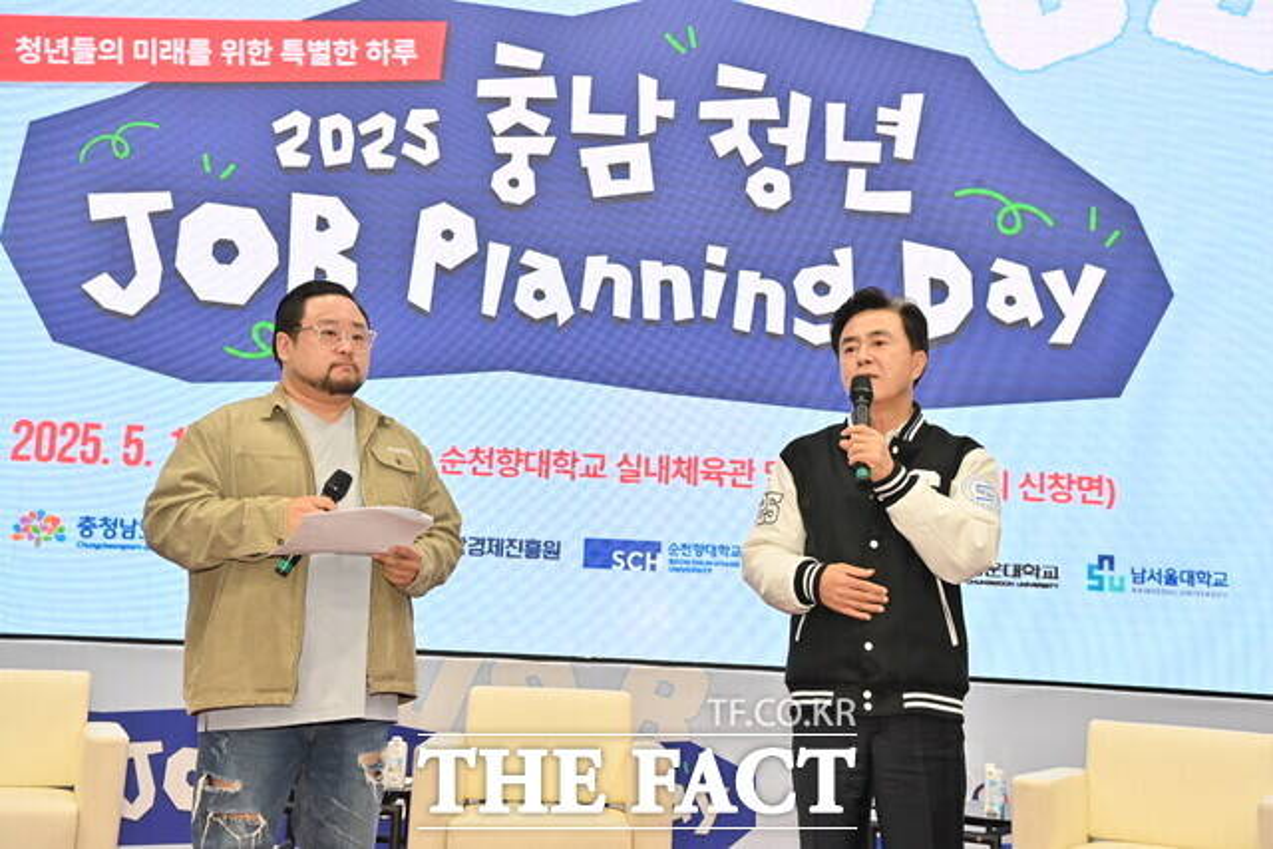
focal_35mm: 48
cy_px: 424
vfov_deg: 28.1
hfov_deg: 41.1
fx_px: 1698
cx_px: 636
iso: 1600
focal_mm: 48
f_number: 5.6
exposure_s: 1/250
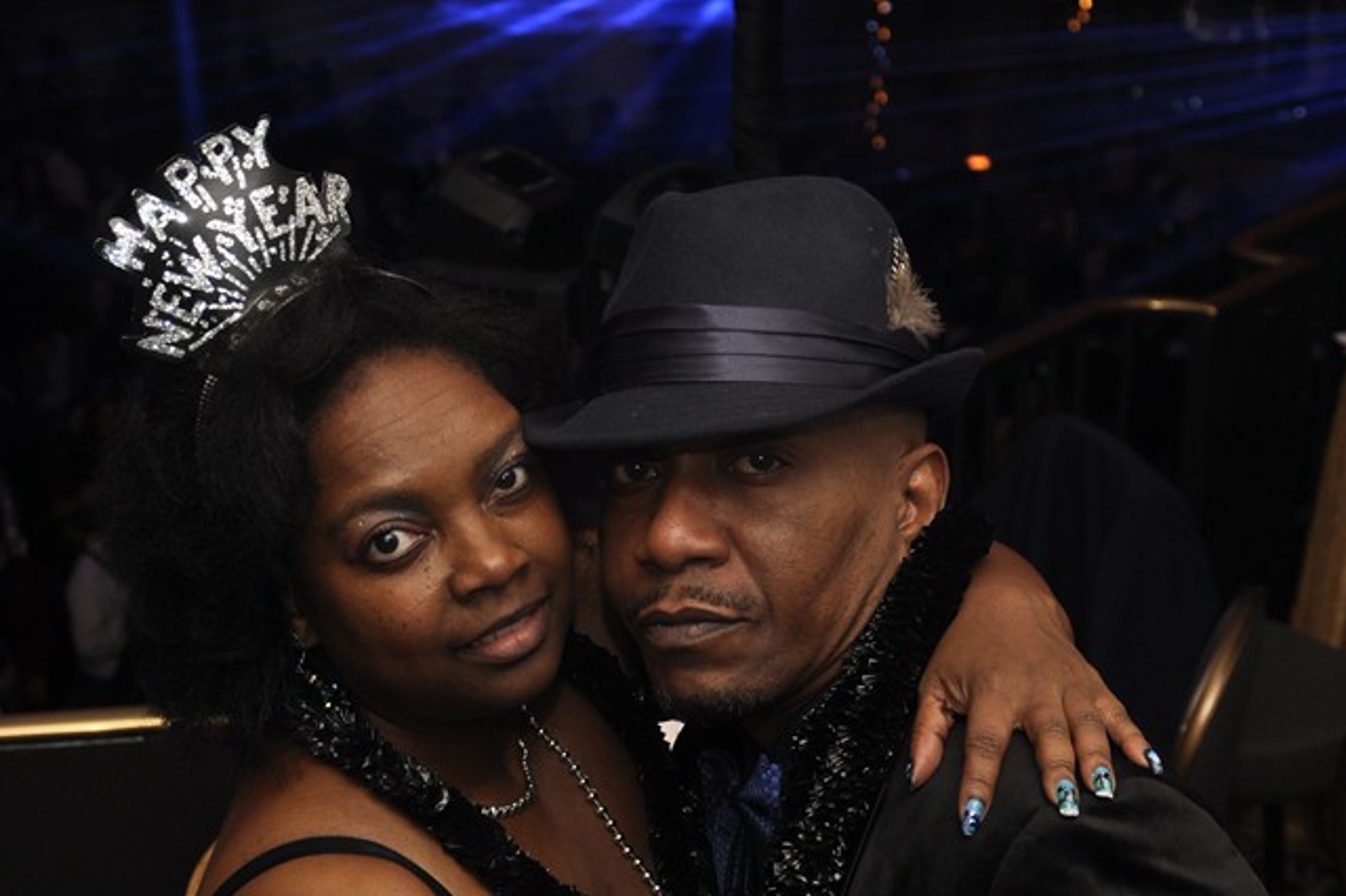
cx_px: 534
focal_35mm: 89
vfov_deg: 15.3
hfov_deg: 22.8
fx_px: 3326
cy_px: 532
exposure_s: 1/60
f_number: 5
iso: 400
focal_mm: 38
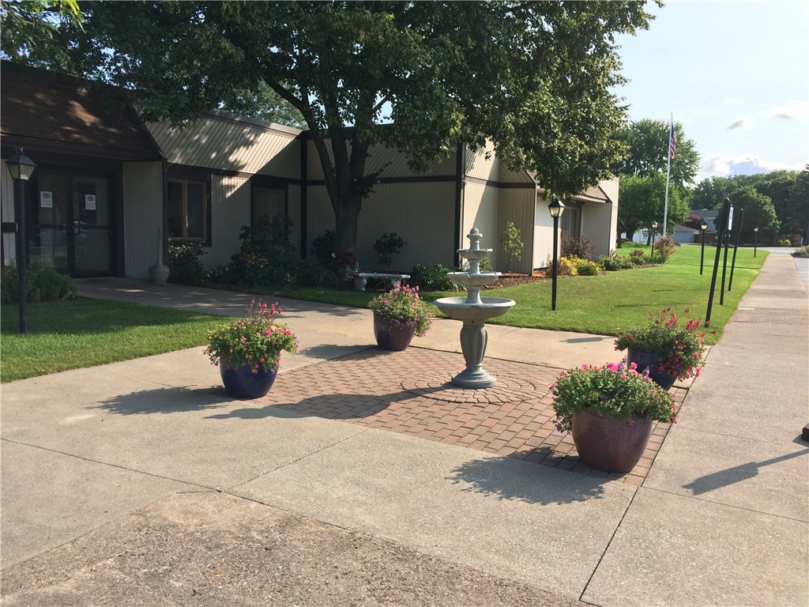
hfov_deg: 61.7
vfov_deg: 48.2
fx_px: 678
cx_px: 404
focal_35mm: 29
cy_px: 304
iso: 32
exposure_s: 1/1244
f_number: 2.2
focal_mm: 4.15
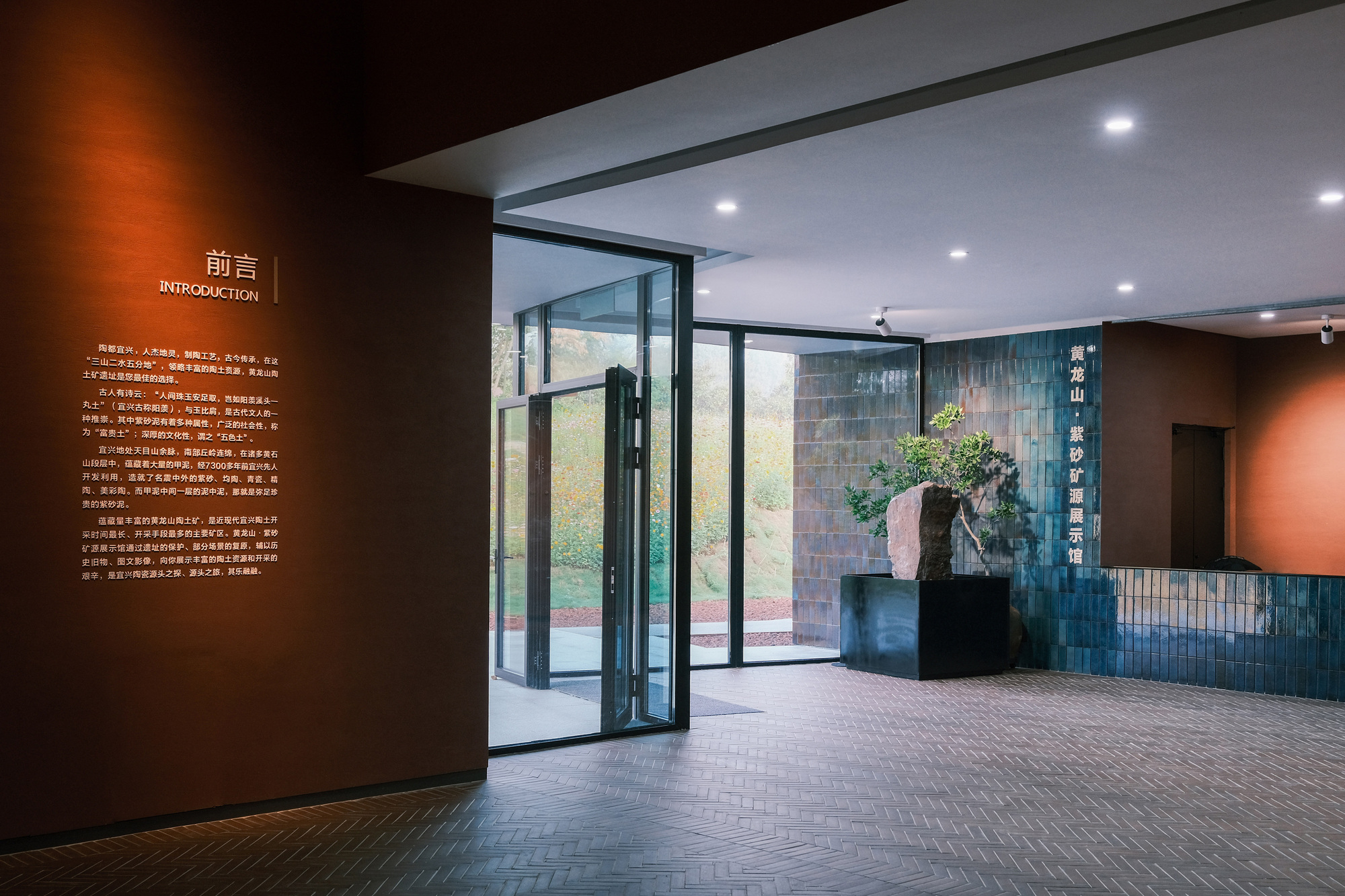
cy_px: 448
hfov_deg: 51.9
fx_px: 1382
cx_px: 672
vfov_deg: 35.9
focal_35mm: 37
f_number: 4
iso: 640
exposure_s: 1/30
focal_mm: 24.8
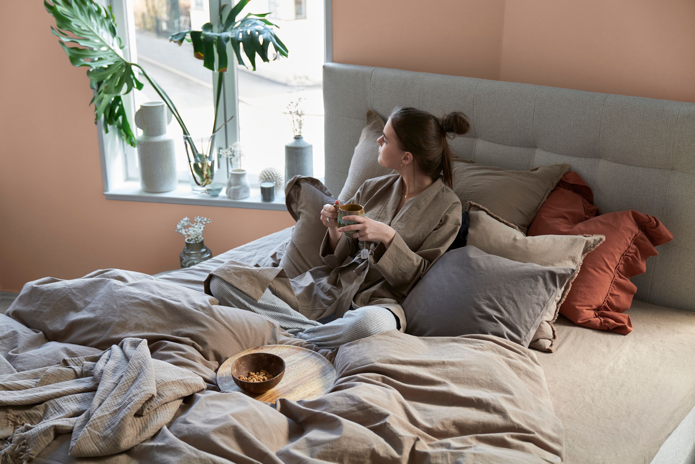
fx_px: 772
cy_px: 232
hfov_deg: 48.4
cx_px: 348
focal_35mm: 40
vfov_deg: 33.4
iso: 800
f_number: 3.9
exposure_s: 1/60
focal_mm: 40
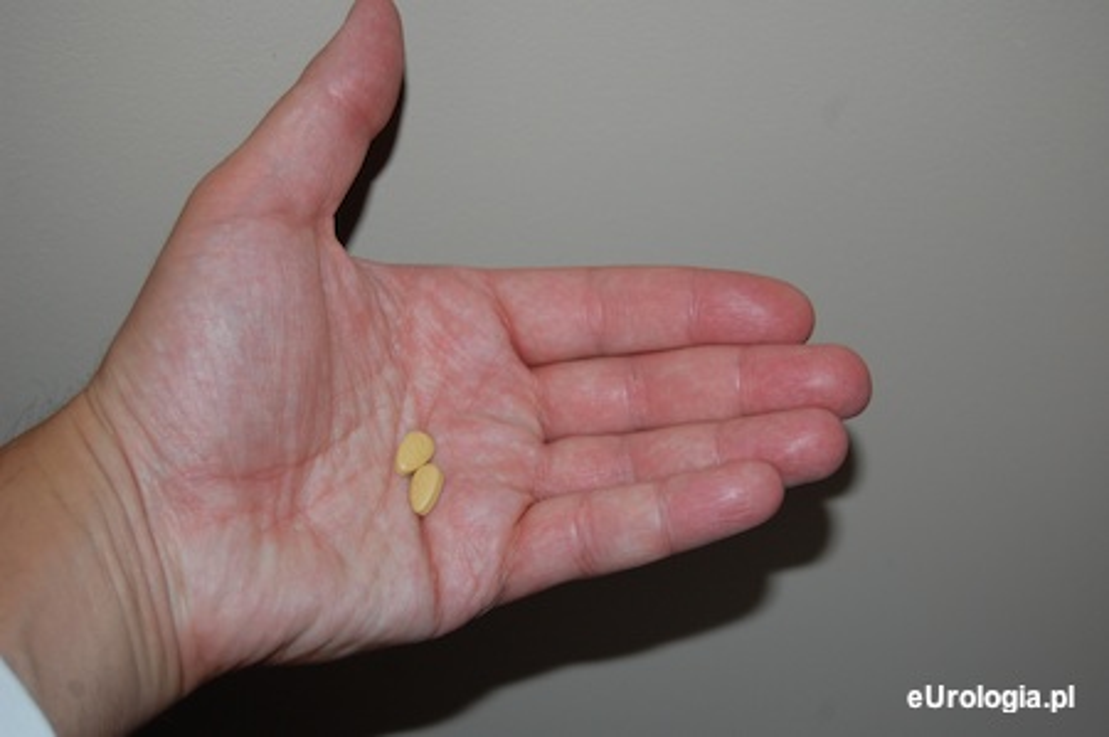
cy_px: 368
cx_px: 554
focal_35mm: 69
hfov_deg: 29.3
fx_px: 2123
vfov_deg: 19.7
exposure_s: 1/60
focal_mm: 46
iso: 400
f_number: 5.3
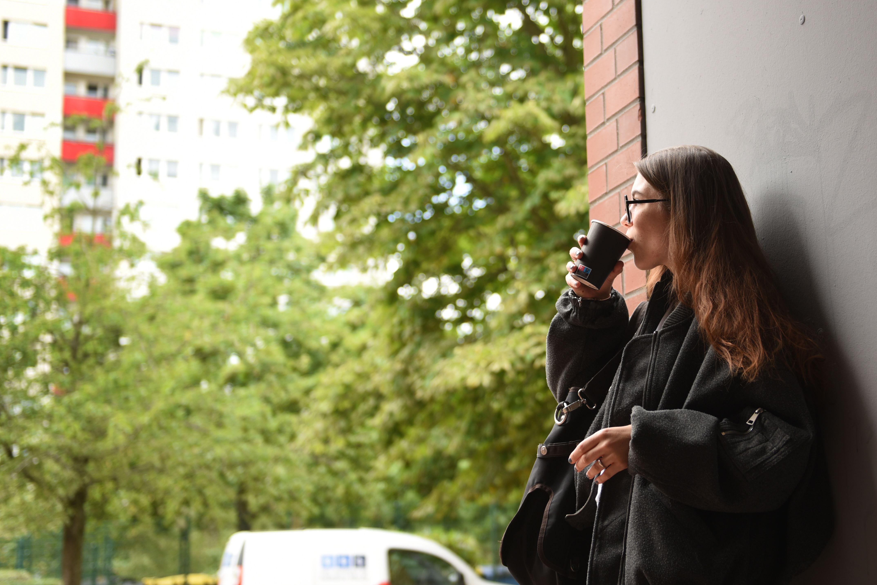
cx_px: 541
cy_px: 280
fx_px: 1535
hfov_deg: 31.8
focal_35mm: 63
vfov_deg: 21.6
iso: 100
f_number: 2.8
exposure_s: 1/160
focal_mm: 45
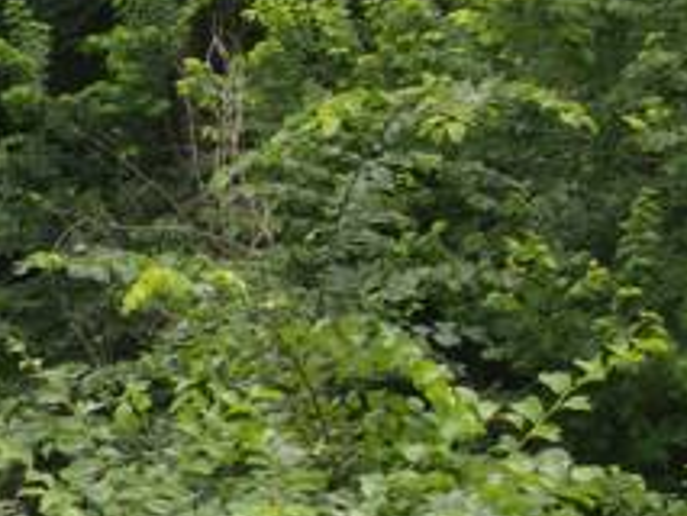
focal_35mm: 144
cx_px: -1268
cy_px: 671
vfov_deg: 10.1
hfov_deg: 10.4
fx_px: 2859
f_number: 2.8
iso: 100
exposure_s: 1/90
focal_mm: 4.5
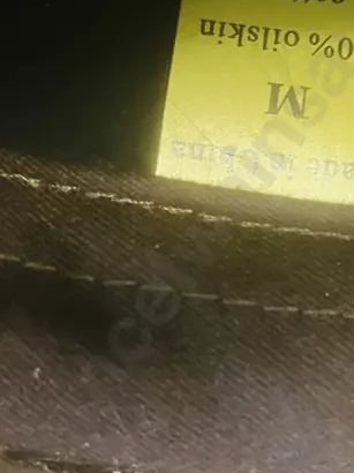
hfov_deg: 20.7
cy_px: 118
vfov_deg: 27.4
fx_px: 955
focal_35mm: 70
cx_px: 295
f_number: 1.8
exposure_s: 1/20
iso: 640
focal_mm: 3.99
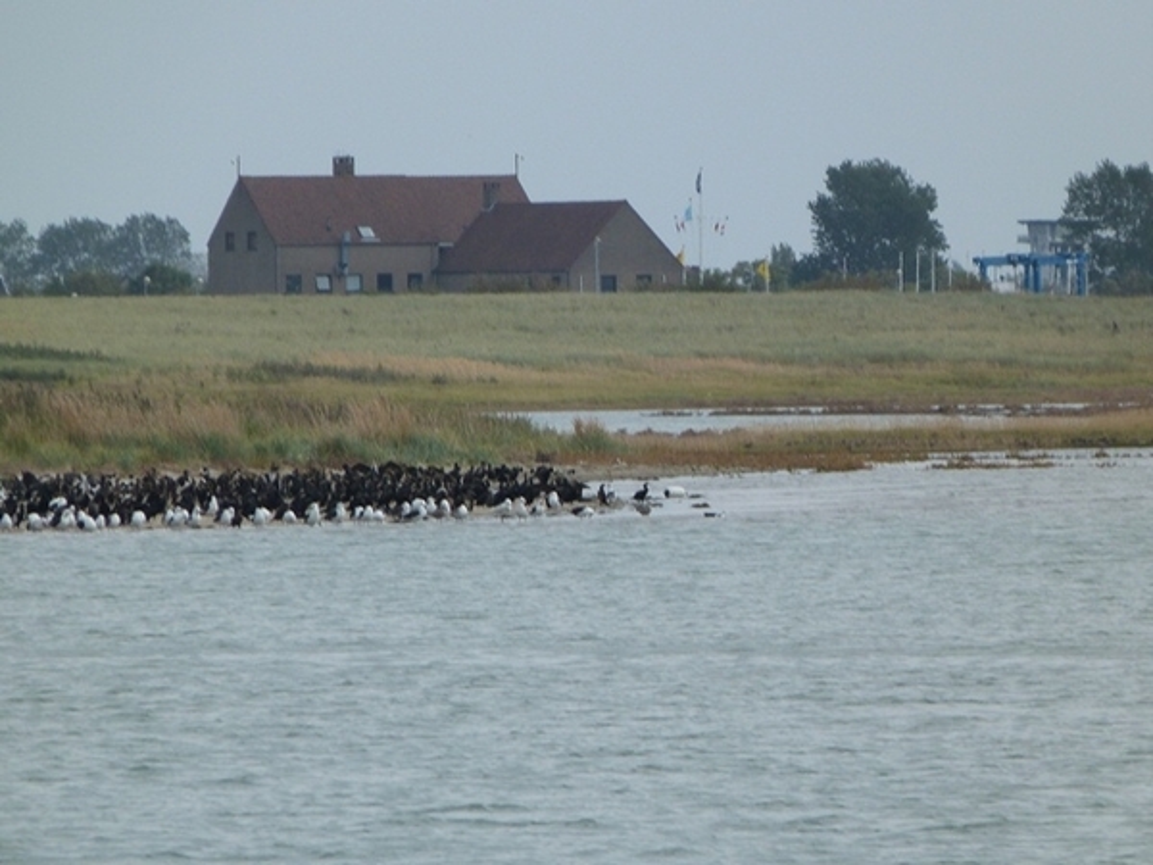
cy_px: 432
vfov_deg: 2.1
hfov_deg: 2.8
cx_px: 576
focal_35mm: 710
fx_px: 23649
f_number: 5.6
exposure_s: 1/400
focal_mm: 108
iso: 80
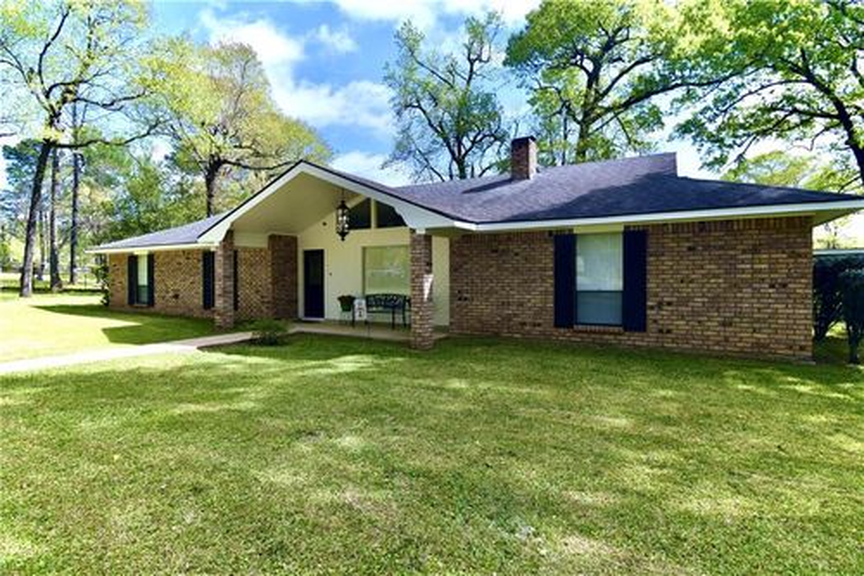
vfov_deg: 77.3
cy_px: 288
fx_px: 360
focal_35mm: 15
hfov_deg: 100.4
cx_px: 432
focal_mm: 10
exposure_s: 1/200
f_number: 8
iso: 100
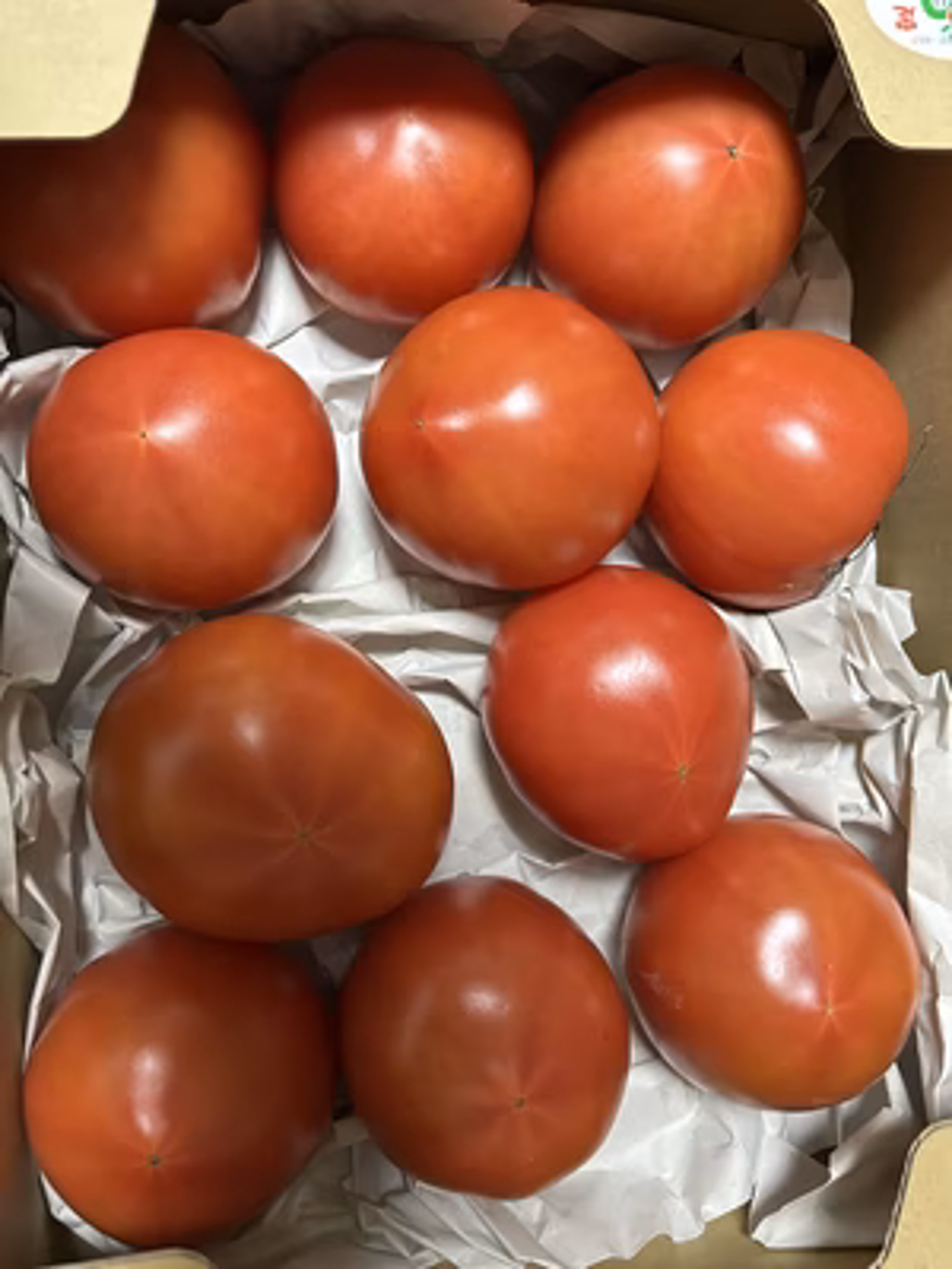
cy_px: 634
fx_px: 953
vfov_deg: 67.3
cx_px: 476
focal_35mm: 26
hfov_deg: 53.1
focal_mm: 5.7
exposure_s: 1/60
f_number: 1.5
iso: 320
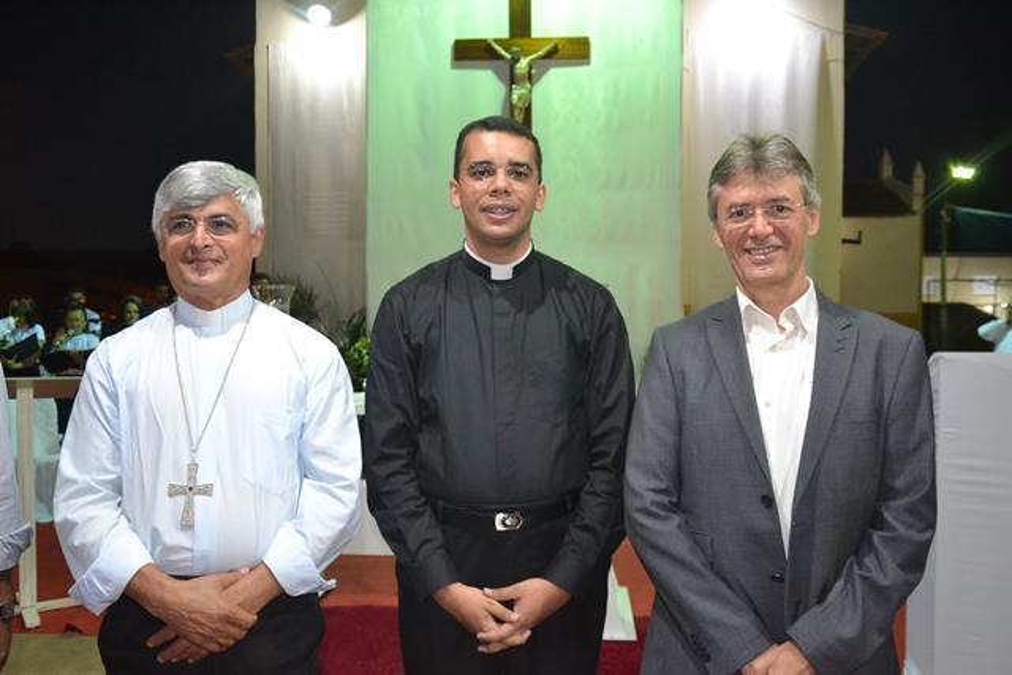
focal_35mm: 33
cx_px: 506
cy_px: 338
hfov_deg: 57.2
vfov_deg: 40.0
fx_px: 928
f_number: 3.8
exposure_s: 1/60
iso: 3200
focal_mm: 22
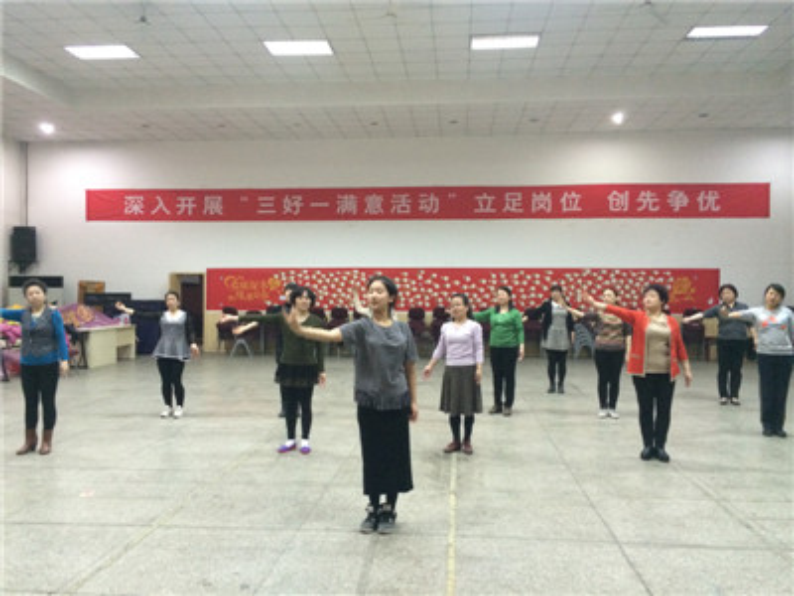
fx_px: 688
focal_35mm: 30
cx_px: 397
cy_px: 298
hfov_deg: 60.0
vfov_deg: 46.8
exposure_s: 1/17
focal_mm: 4.12
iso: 320
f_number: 2.2
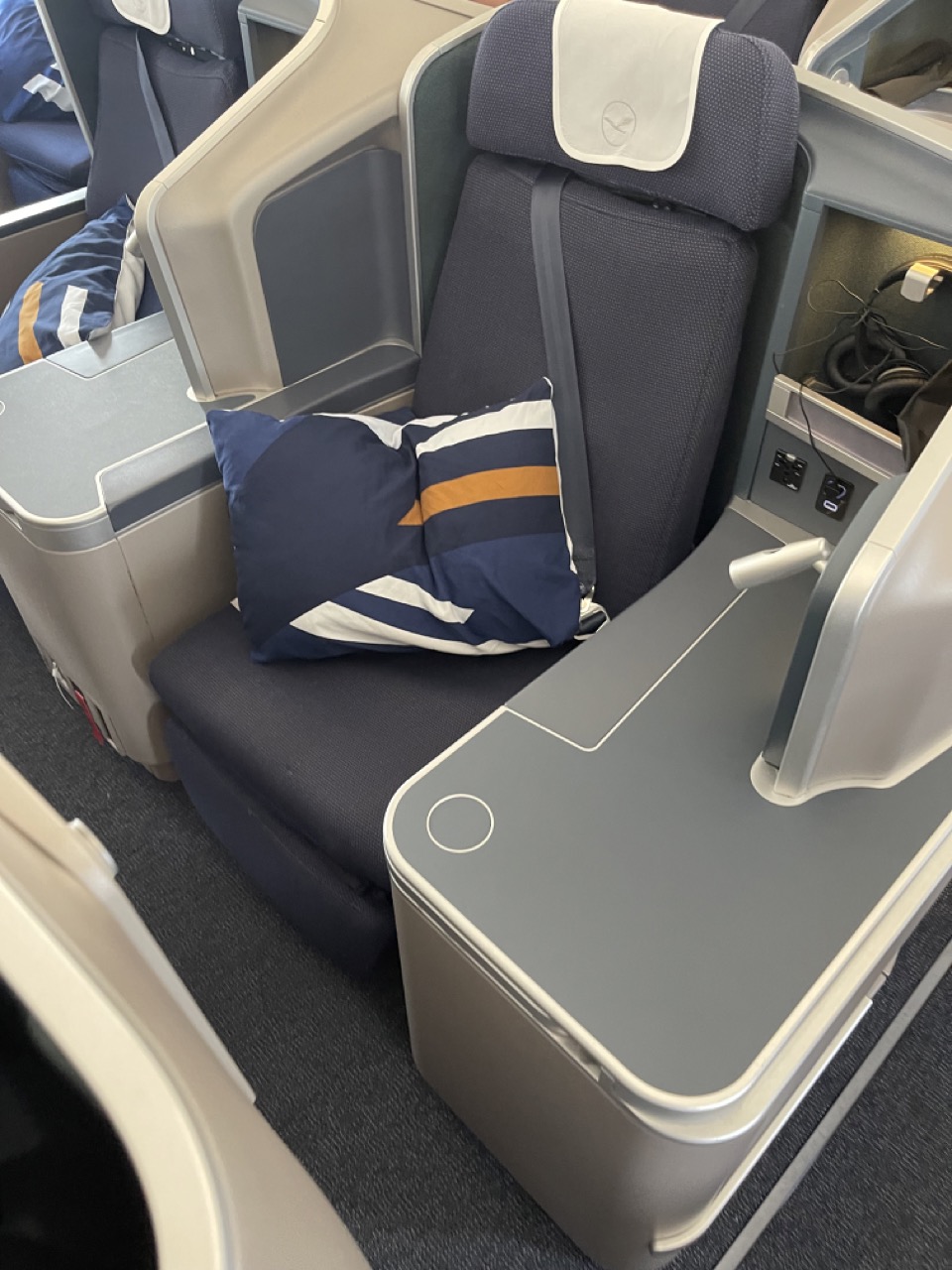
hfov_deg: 53.1
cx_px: 476
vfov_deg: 67.3
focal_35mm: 26
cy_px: 635
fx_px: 953
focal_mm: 5.1
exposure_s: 1/54
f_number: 1.6
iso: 400
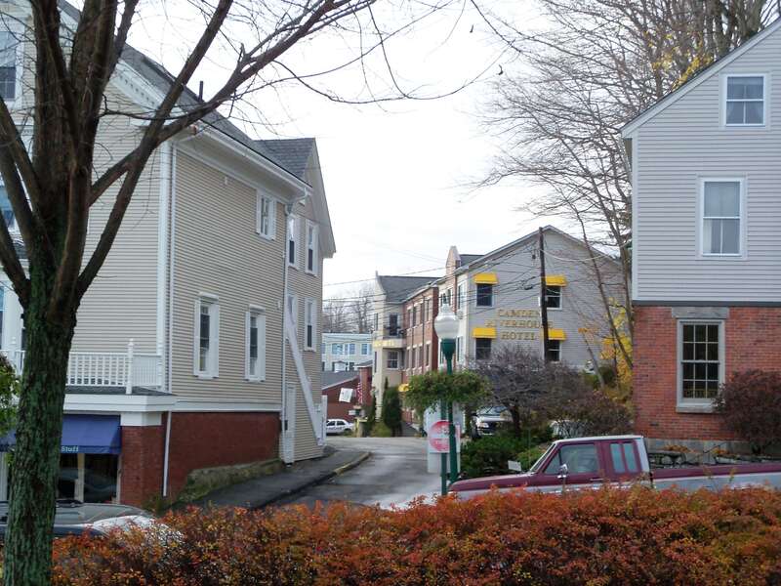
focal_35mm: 69
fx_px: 1557
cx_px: 390
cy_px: 293
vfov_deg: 21.3
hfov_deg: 28.2
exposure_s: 1/160
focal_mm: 12.2
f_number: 3.5
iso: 80
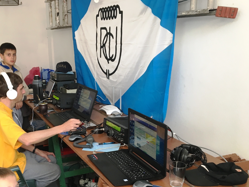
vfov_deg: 35.5
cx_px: 82
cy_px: 128
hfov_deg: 46.0
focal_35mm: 40
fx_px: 288
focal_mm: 4.15
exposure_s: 1/33
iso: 80
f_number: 2.2
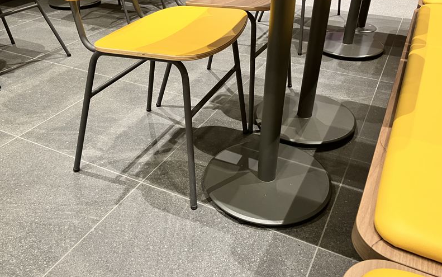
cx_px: 222
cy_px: 151
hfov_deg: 62.9
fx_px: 362
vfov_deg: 41.8
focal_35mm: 30
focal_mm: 3.99
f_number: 1.8
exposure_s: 1/40
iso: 250
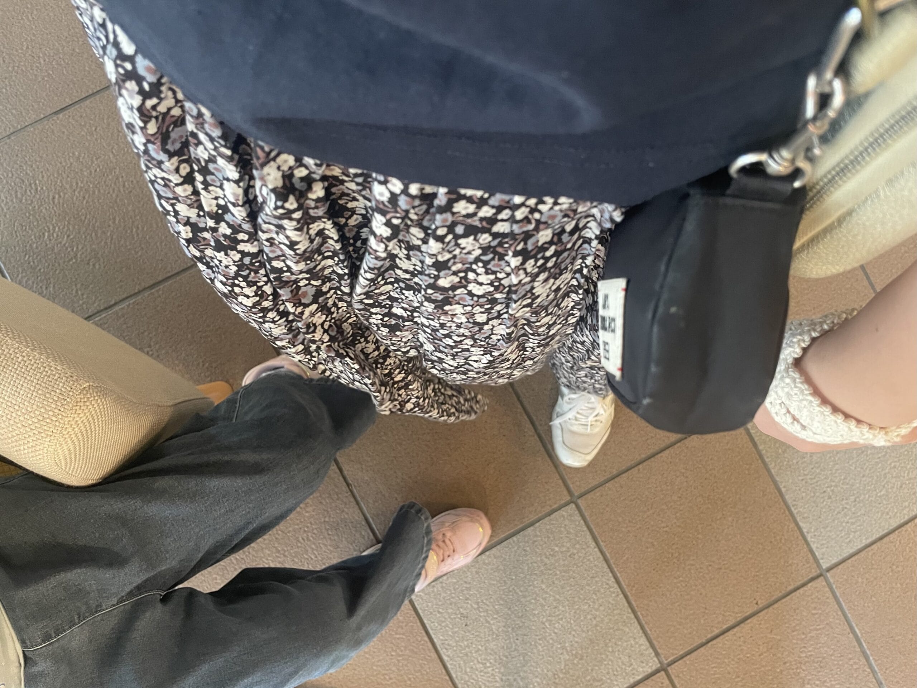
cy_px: 344
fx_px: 689
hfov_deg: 67.3
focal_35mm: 26
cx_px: 458
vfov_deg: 53.1
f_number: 1.6
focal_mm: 4.2
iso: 500
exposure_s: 1/50
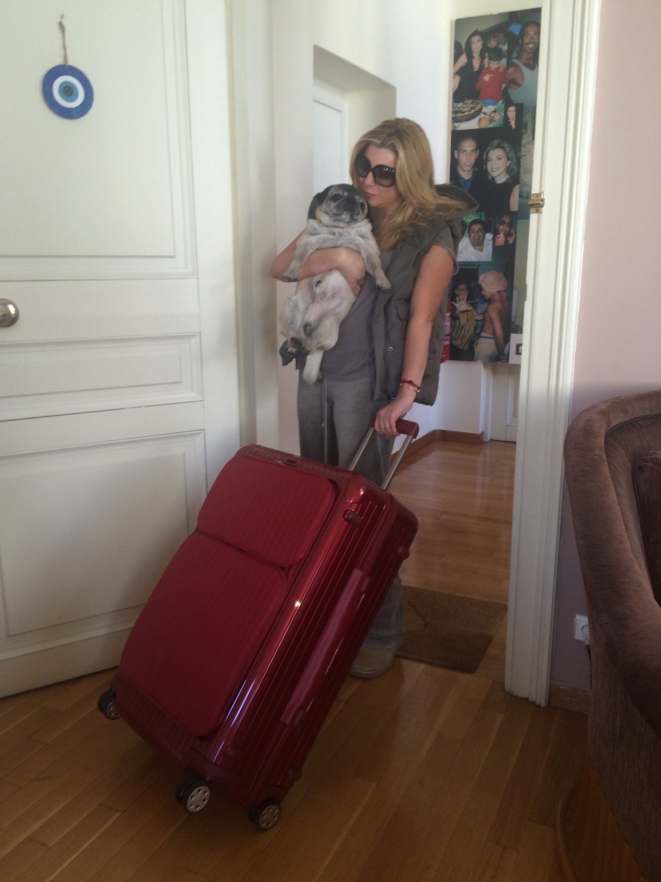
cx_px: 330
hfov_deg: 48.2
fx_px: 738
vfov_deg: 61.7
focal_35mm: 29
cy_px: 441
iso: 40
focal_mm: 4.15
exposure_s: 1/30
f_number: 2.2
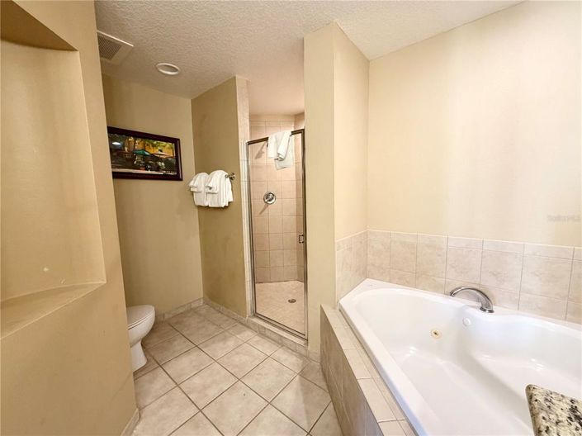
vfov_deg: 85.6
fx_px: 235
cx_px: 291
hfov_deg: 102.1
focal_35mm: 14
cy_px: 218
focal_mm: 2.22
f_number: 2.2
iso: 200
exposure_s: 1/60
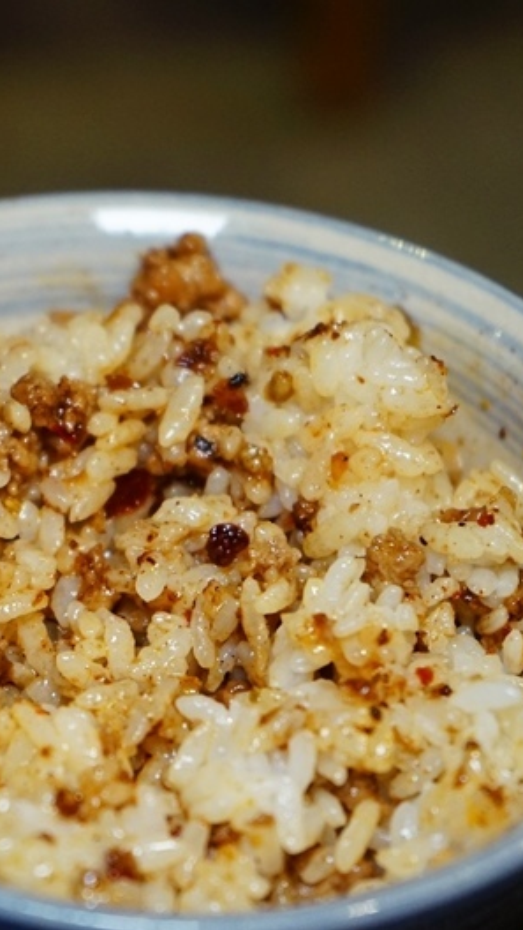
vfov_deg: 19.3
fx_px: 2737
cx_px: -18
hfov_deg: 10.8
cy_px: 466
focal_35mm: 111
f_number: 5.6
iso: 2000
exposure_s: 1/80
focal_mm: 70
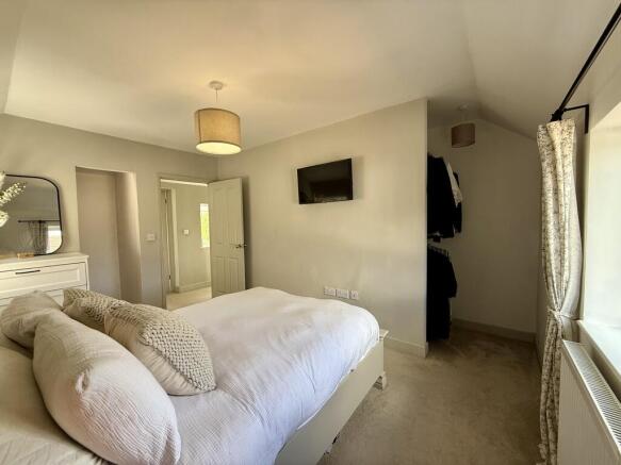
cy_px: 232
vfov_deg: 85.7
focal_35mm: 14
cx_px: 310
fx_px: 251
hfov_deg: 102.1
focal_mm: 2.22
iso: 80
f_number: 2.2
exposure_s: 1/99
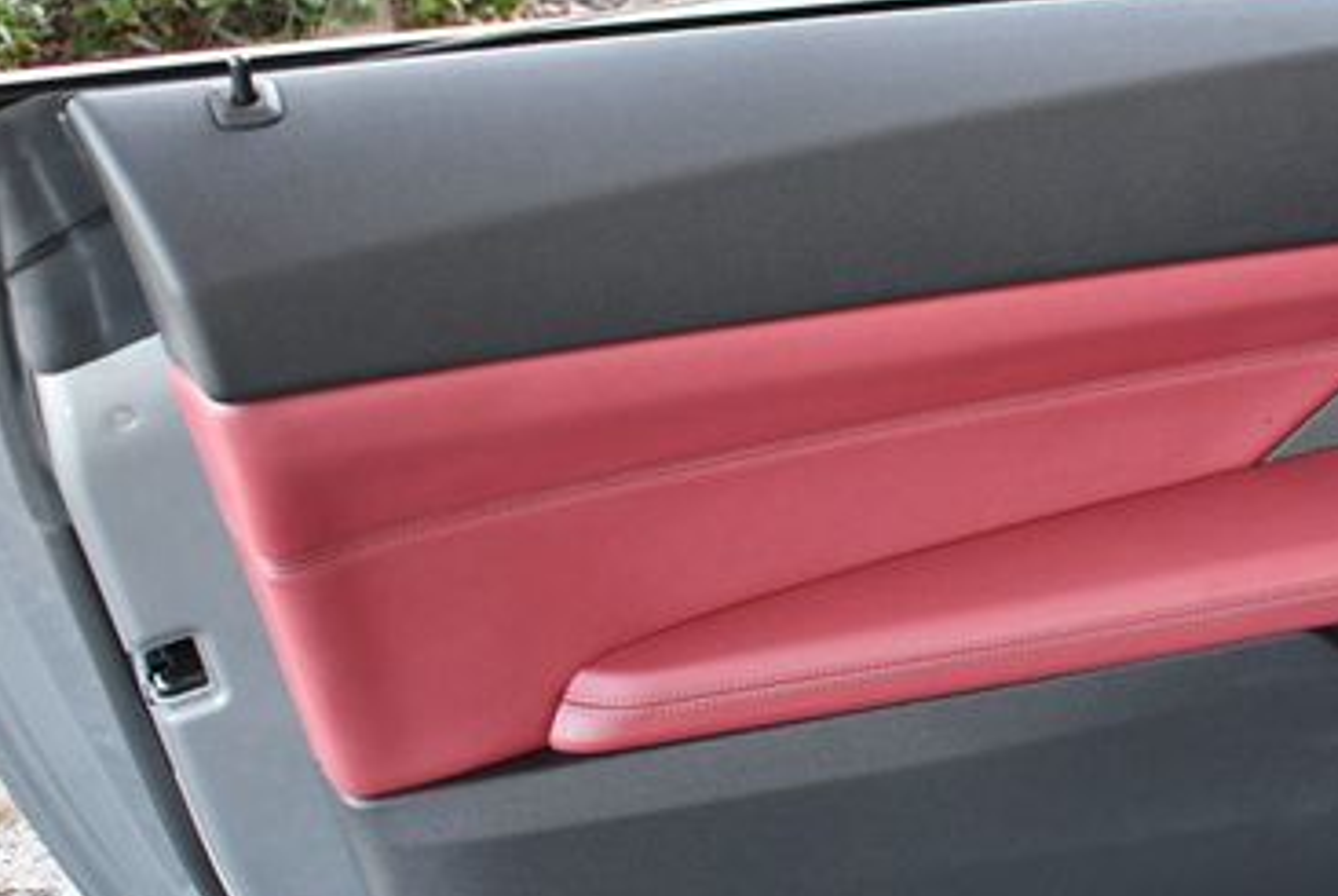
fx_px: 2344
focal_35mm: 63
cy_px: 450
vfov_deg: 21.6
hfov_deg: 31.1
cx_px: 1067
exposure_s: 1/200
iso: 800
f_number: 3.5
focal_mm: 18
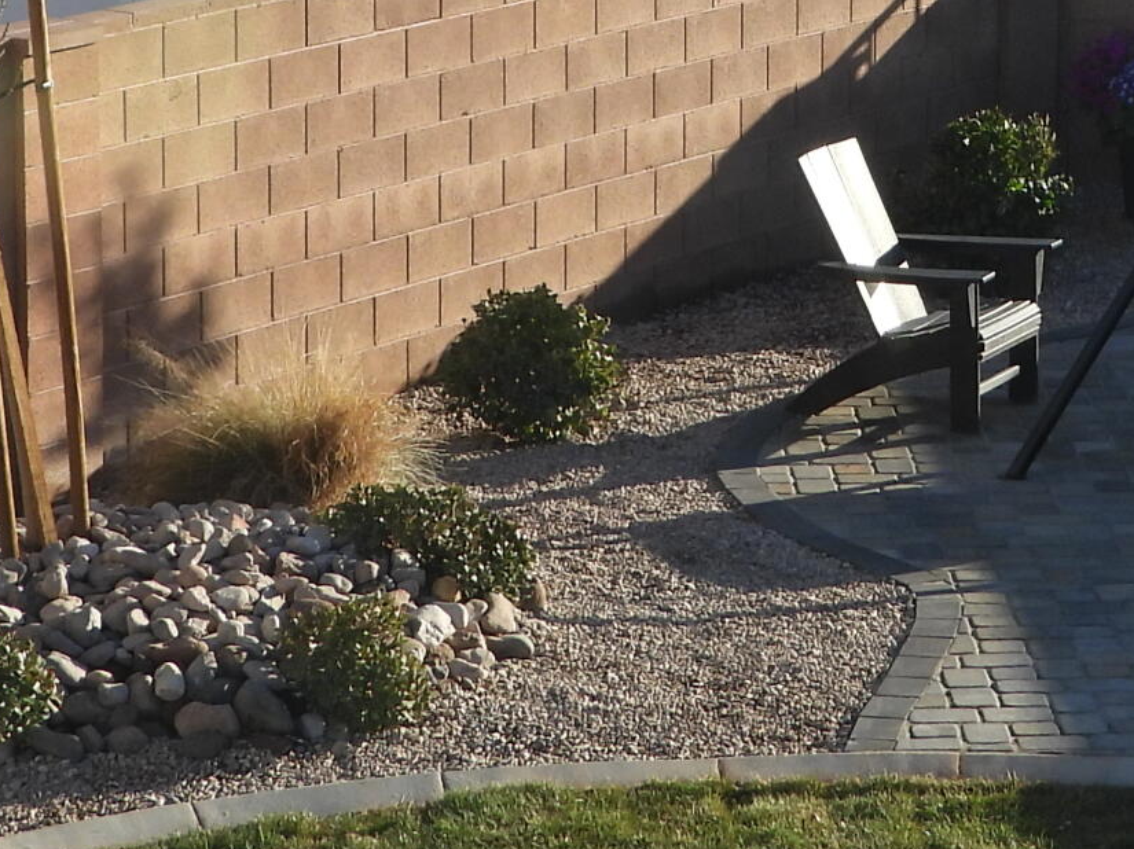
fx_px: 5599
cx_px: 856
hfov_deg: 11.5
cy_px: -214
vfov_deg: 8.6
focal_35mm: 171
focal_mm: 8.5
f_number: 3.2
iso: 100
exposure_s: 1/500
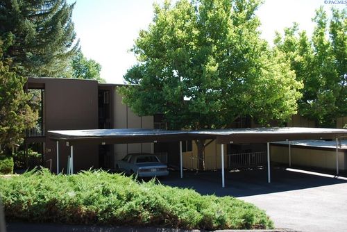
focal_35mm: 33
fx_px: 318
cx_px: 174
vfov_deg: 40.0
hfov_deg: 57.2
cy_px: 116
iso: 100
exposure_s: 1/160
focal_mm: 22
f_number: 4
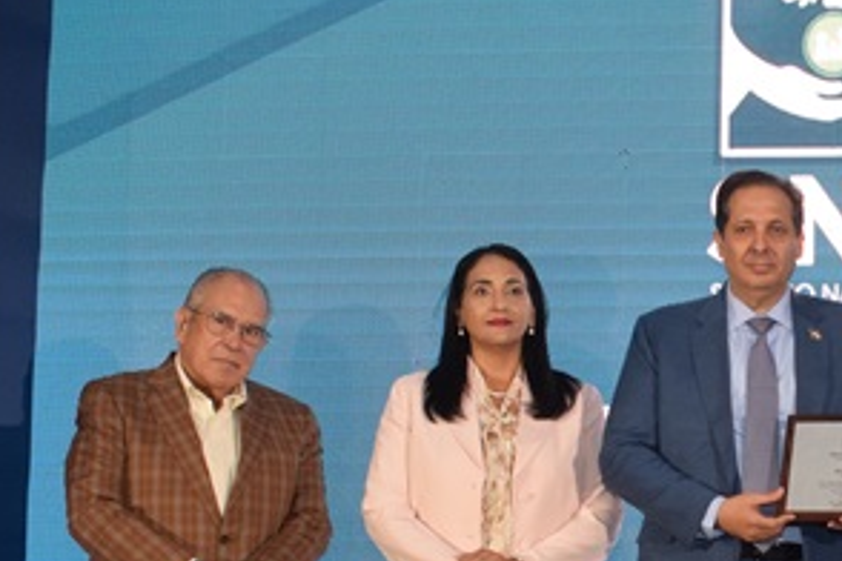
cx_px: 799
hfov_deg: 20.3
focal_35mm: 98
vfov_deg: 13.8
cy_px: 550
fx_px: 2292
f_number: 6.3
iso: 2000
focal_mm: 30
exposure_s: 1/80
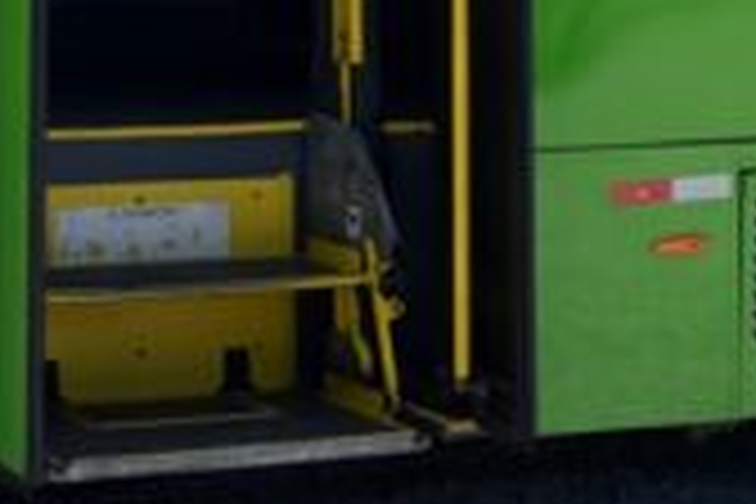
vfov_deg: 10.8
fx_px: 2499
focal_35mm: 119
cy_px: -398
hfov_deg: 17.2
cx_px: 423
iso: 200
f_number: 9
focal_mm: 18
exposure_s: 1/320
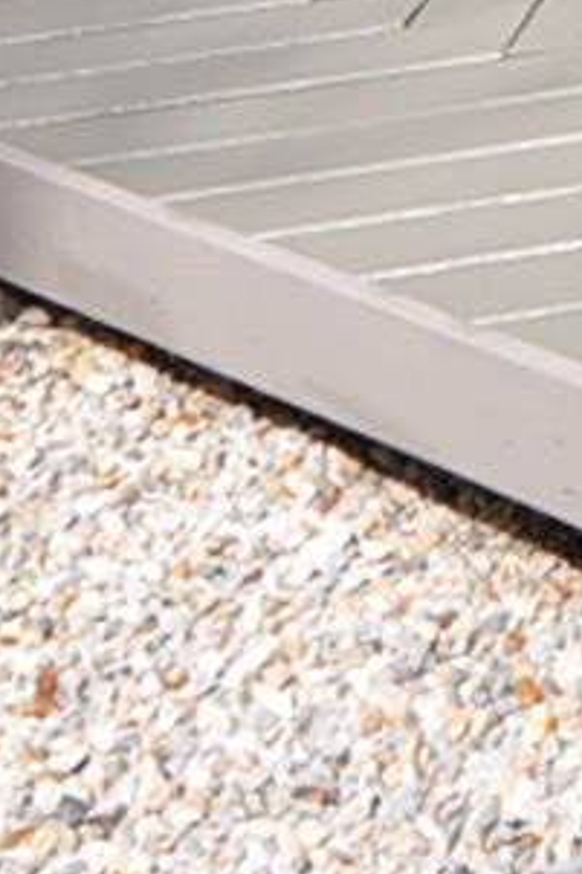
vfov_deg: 10.8
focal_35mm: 144
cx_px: 1917
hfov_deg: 7.8
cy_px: -1543
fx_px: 3496
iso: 200
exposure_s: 1/250
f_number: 7.1
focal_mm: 10
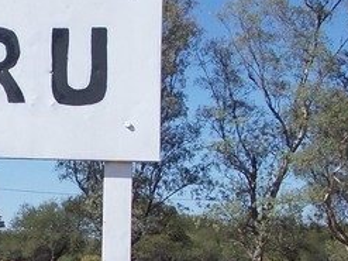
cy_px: 238
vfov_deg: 12.4
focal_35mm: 118
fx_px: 1186
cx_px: -65
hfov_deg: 16.1
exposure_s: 1/320
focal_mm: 5.3
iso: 80
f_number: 6.2
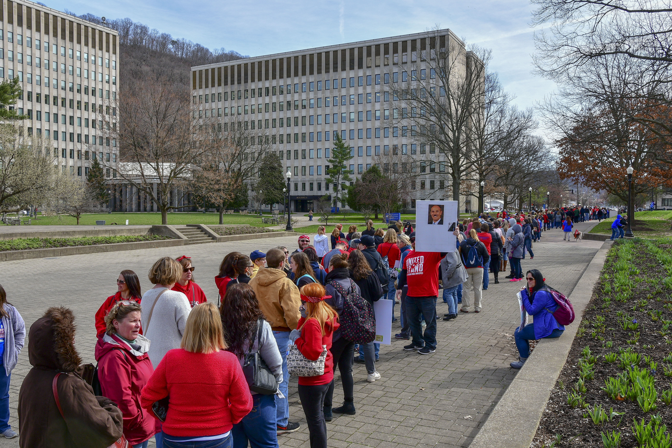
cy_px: 224
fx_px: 560
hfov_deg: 61.9
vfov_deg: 43.6
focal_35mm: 30
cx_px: 336
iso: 400
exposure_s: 1/250
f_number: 11
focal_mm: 20
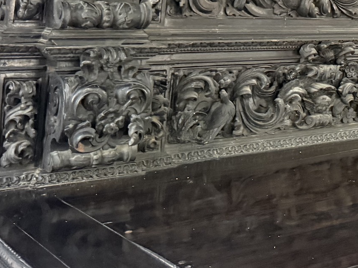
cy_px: -69
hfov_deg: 26.3
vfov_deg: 20.0
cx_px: 396
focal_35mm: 68
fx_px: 703
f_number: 1.78
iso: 800
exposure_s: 1/40
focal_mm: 6.76
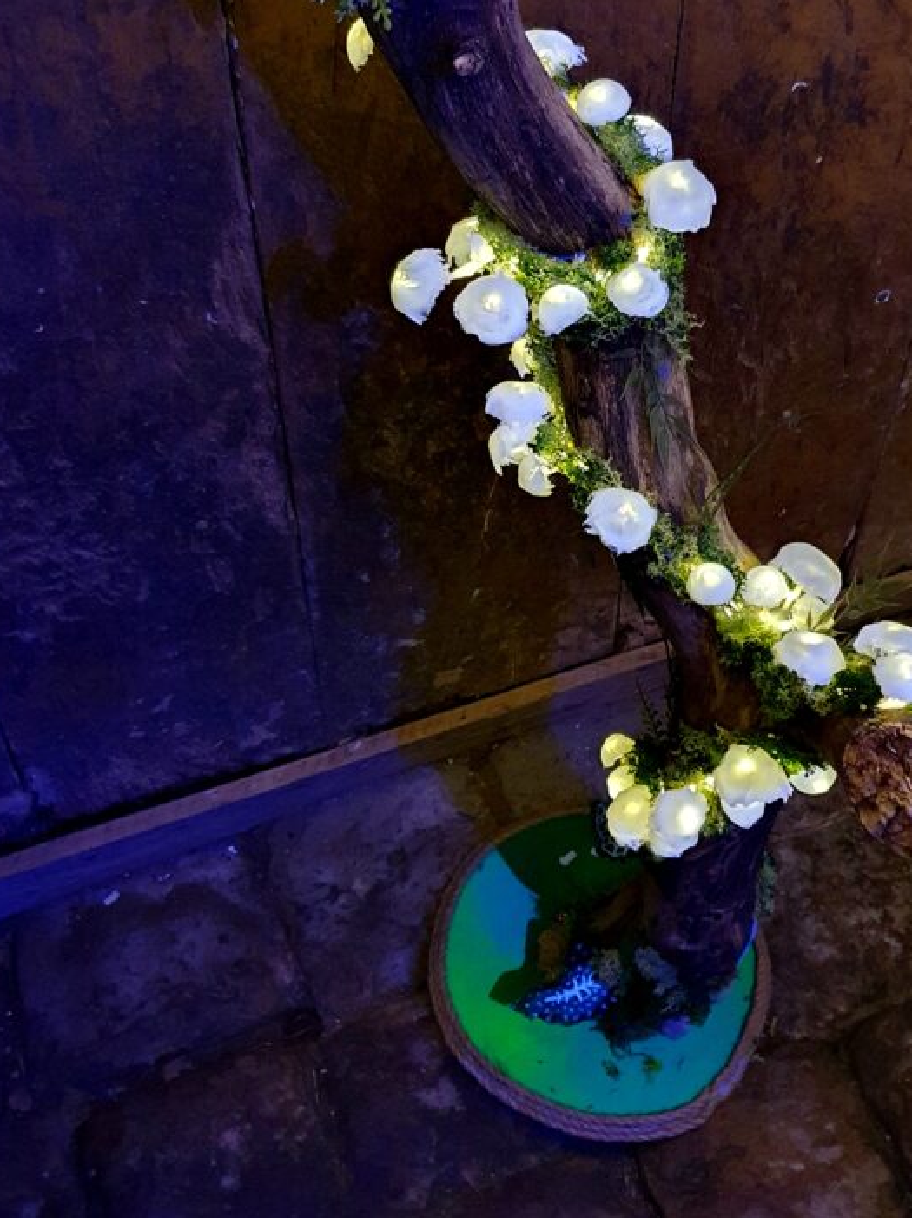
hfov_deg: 37.5
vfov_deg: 48.4
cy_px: 441
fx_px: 1336
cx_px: 565
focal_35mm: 38
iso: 800
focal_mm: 4.32
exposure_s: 1/50
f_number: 1.5
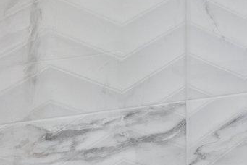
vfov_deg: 13.5
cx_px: 463
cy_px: -25
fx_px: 680
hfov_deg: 16.6
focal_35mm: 99
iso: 200
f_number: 7.1
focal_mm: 16.5
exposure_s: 1/25
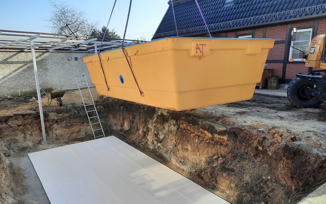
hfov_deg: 68.4
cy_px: 115
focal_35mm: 27
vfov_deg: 45.9
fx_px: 240
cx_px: 160
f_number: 2
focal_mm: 4.6
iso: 32
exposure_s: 1/362
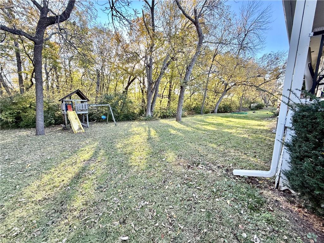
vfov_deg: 85.7
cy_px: 122
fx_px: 131
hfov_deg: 102.1
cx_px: 162
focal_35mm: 14
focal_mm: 2.22
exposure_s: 1/109
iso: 64
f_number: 2.2
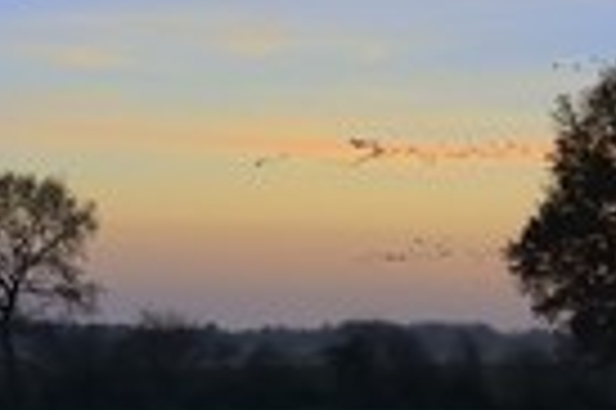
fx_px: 4307
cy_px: -189
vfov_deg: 5.4
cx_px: 346
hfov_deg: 8.2
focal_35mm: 252
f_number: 3.5
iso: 1600
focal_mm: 82
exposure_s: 1/320
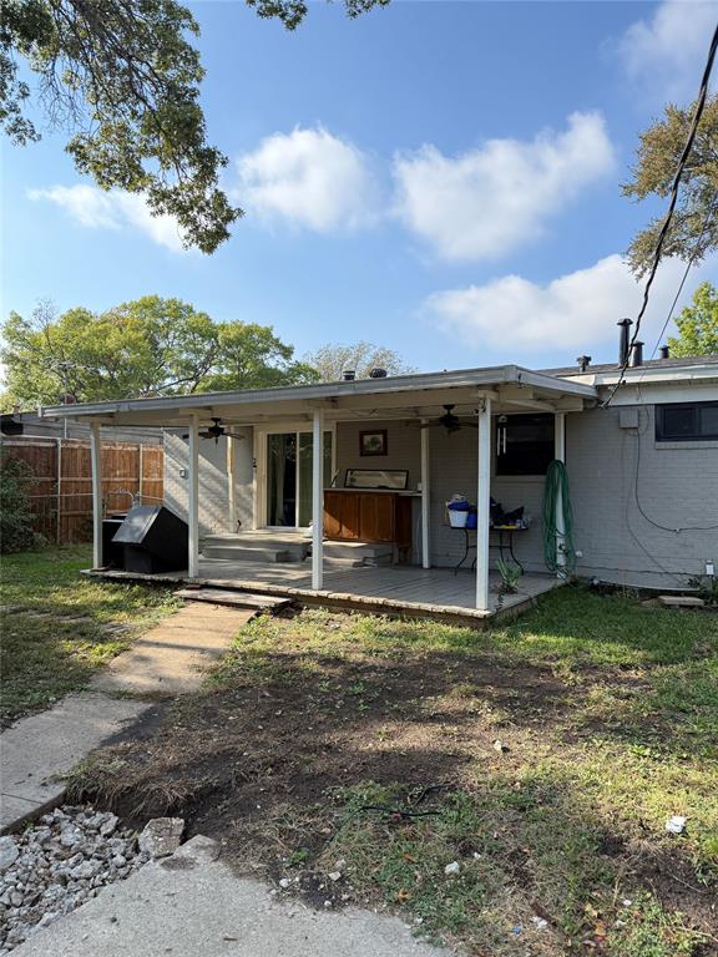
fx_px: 664
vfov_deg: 71.6
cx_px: 359
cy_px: 478
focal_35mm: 24
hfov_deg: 56.8
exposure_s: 1/992
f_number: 1.78
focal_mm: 6.76
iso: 100
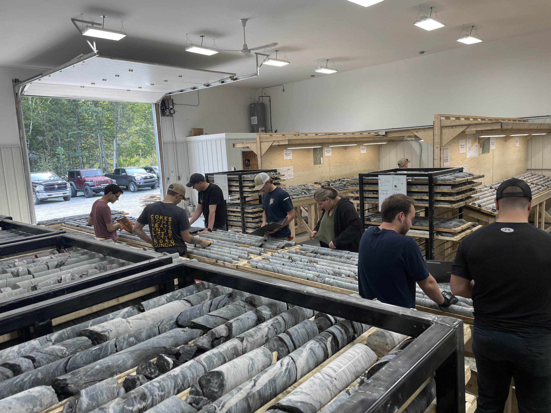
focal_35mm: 26
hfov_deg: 67.3
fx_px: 414
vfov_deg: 53.1
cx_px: 276
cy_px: 206
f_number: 1.6
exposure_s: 1/195
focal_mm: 4.2
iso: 32
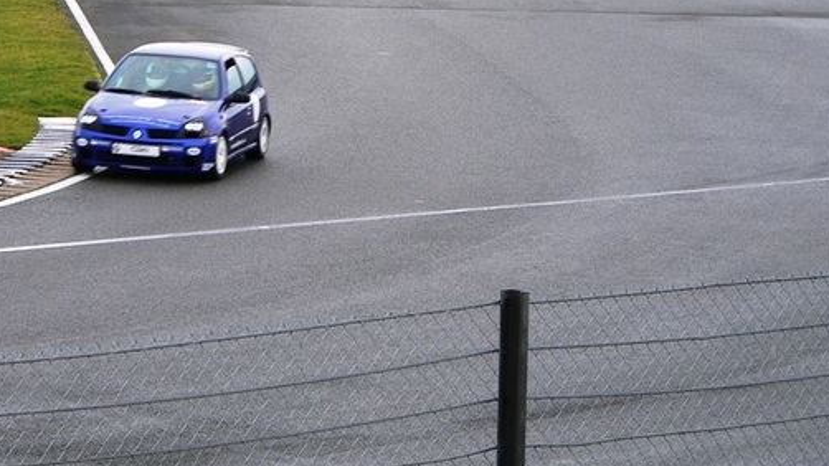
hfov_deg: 8.4
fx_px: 5648
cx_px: 335
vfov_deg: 4.7
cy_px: 73
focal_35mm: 257
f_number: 3.3
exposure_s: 1/100
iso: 80
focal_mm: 30.8
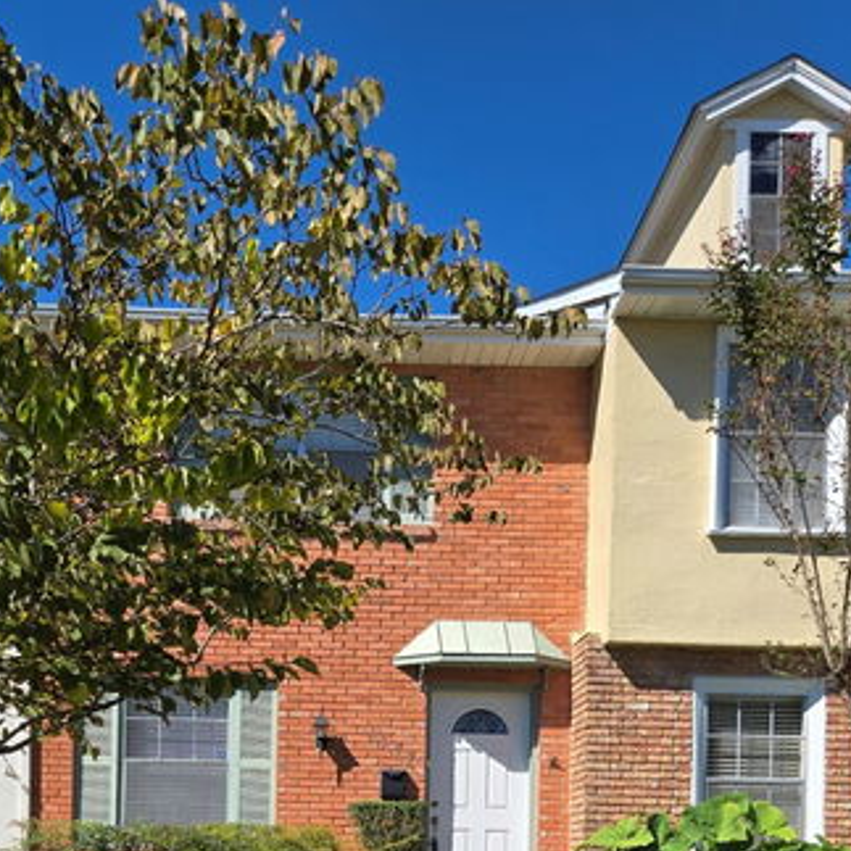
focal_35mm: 43
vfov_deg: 35.4
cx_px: 358
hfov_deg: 39.1
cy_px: 854
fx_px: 1196
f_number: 1.8
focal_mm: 5.4
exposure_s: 1/2016
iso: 25
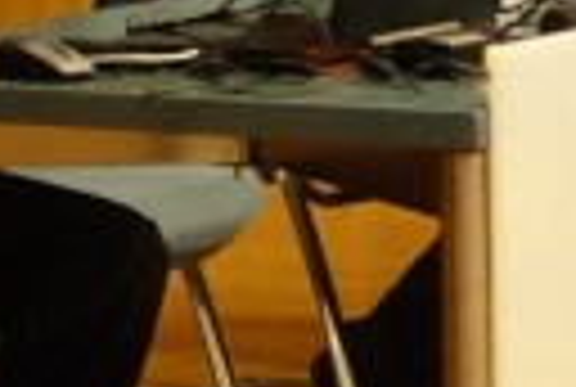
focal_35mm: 319
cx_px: -126
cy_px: -857
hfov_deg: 6.4
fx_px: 5116
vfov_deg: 4.2
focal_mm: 14.75
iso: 800
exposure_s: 1/40
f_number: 2.8
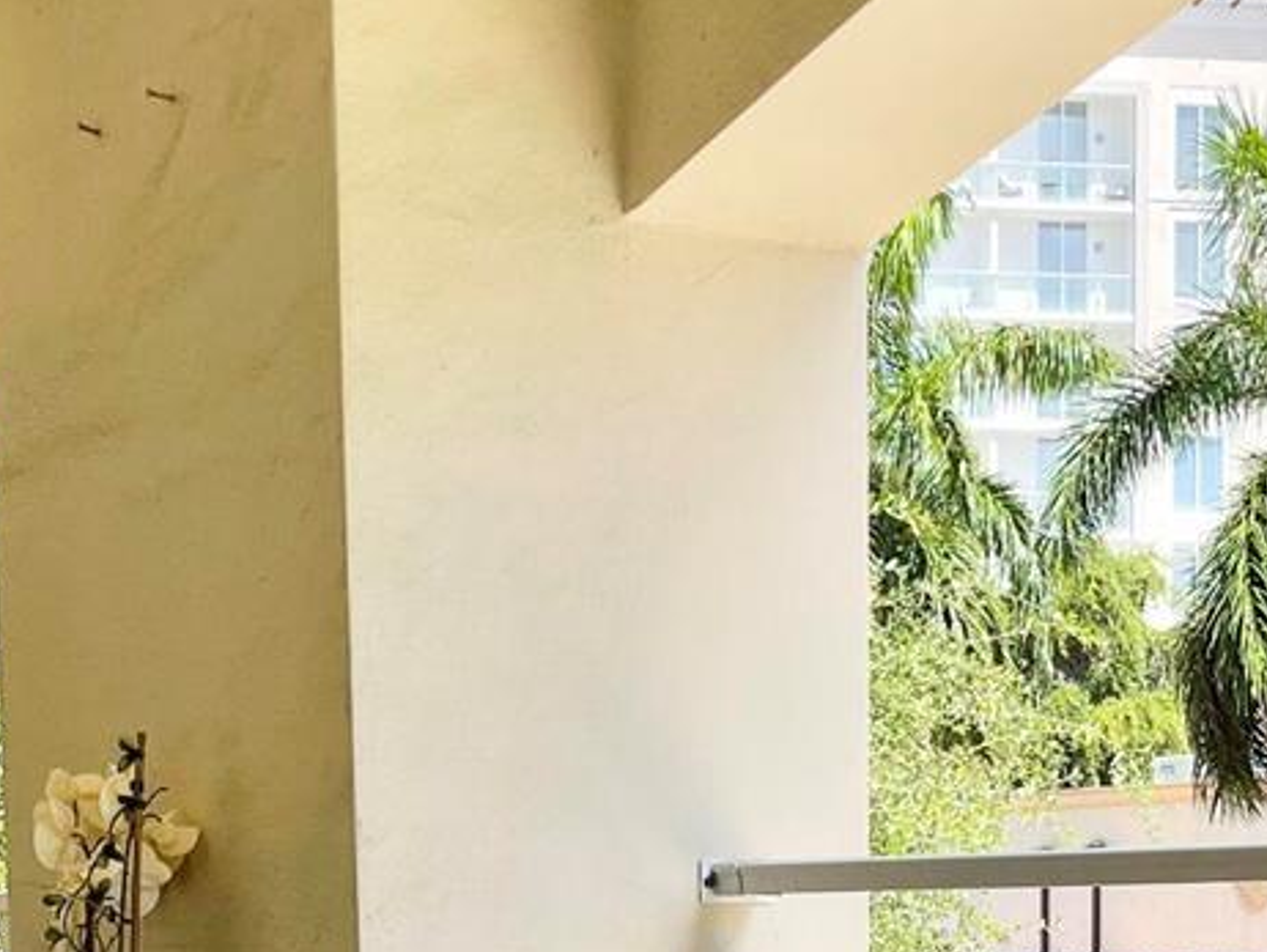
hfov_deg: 21.7
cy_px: 1358
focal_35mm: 90
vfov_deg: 15.4
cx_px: 713
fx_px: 3296
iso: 32
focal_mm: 5.1
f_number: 1.6
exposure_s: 1/1553
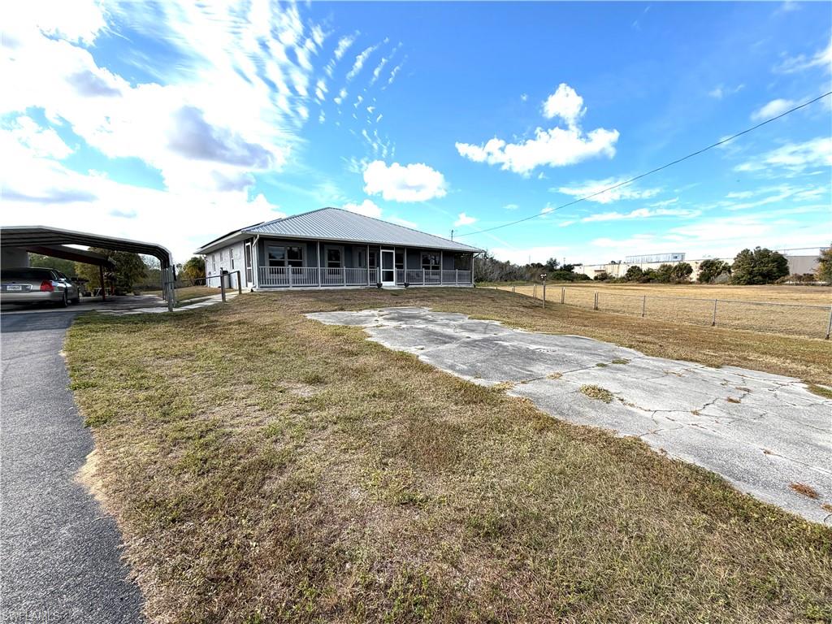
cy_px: 312
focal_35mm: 14
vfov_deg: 85.7
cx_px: 416
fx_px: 336
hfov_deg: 102.1
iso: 20
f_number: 2.2
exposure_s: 1/830
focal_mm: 2.22
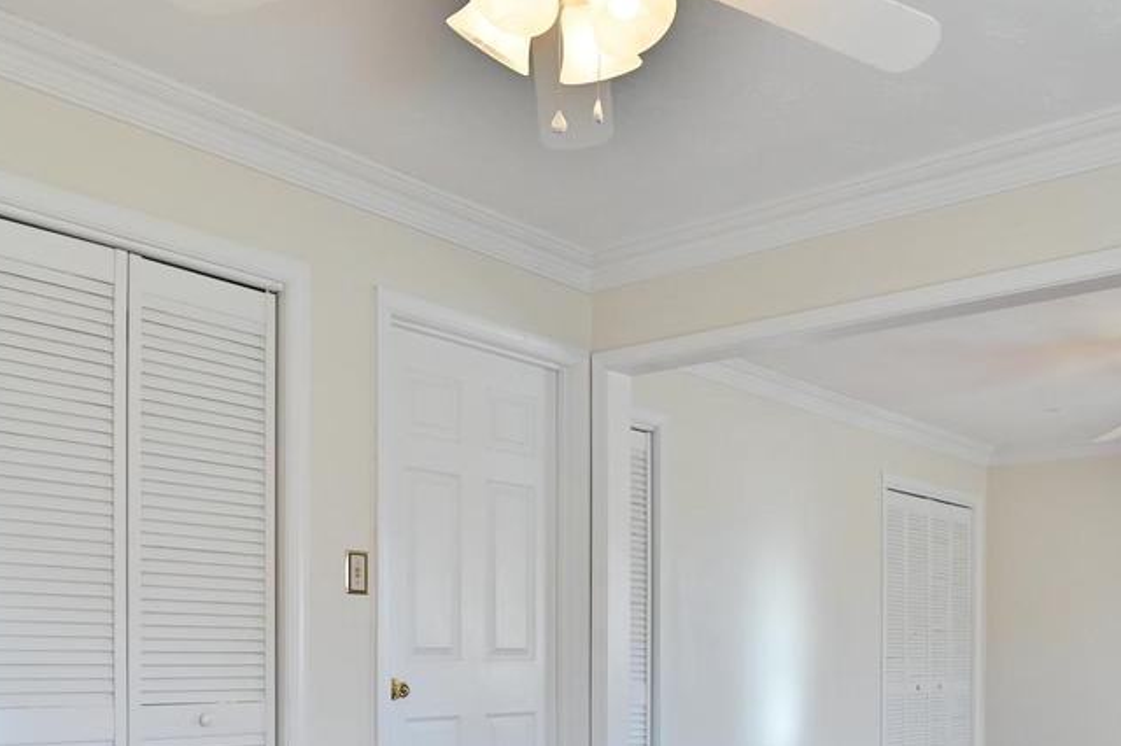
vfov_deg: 34.8
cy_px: 669
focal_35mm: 36
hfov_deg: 51.6
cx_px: 790
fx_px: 1120
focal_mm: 16
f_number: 4
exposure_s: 1/250
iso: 360
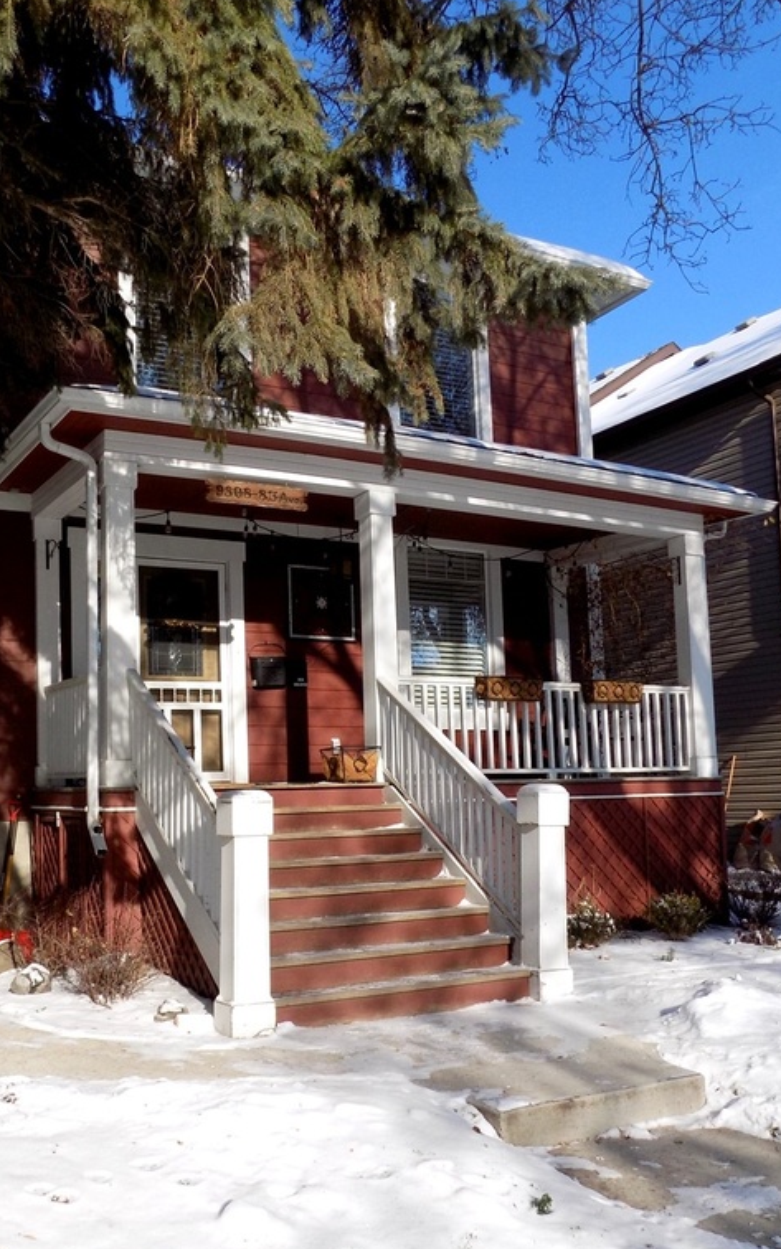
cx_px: 327
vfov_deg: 58.0
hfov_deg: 38.2
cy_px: 691
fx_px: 1124
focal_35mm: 33
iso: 80
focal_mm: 4
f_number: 3.1
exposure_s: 1/1000
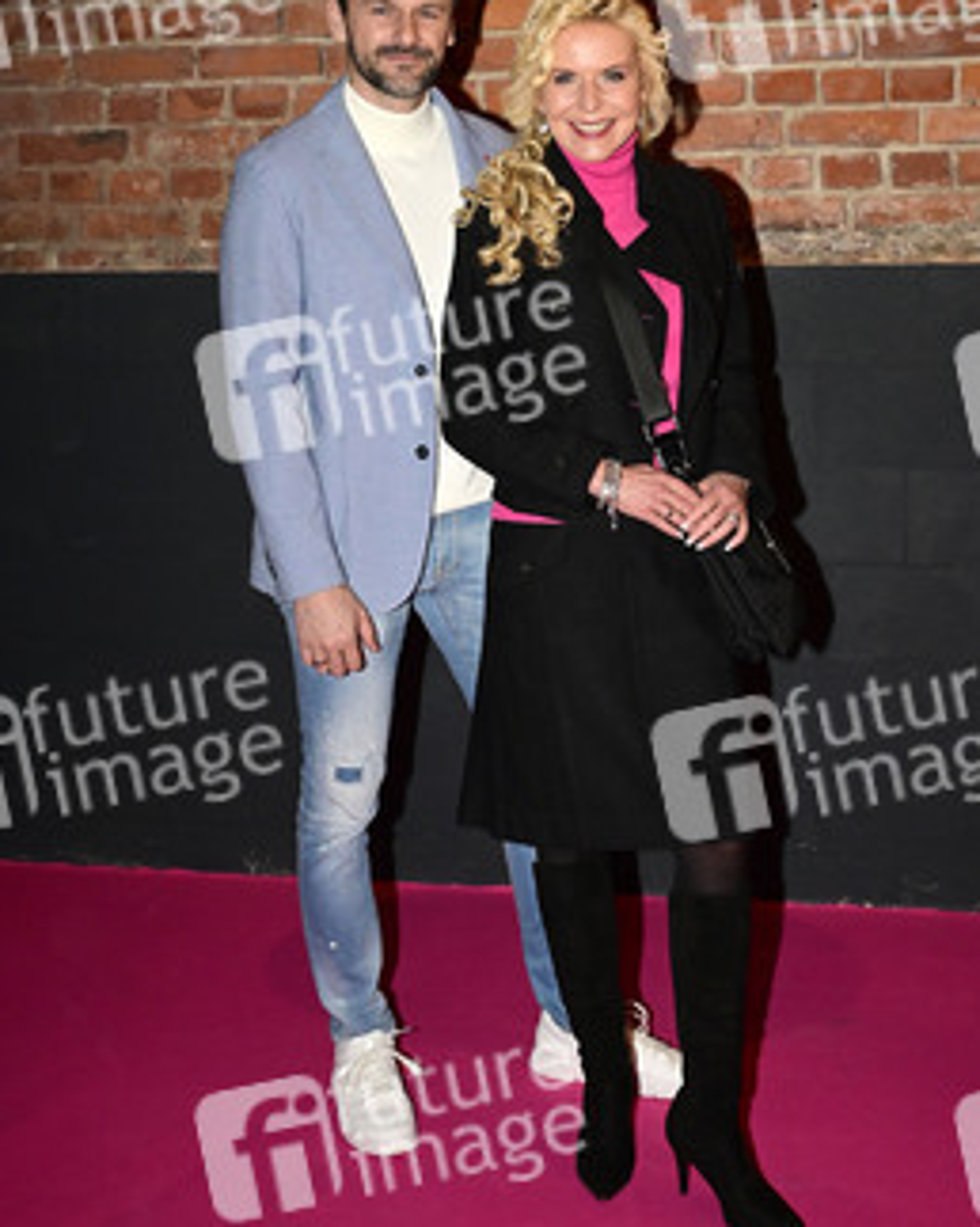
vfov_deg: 42.9
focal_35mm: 43
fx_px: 1560
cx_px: 501
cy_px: 562
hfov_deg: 34.9
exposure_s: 1/200
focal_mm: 37
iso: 2500
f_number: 5
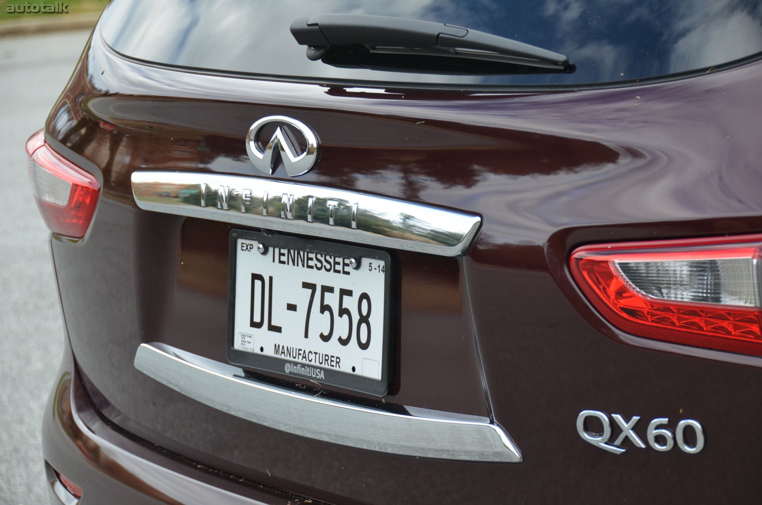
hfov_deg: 17.1
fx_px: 2535
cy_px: 252
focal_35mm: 120
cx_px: 381
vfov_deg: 11.4
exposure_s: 1/640
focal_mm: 80
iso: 800
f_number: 5
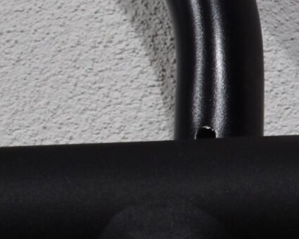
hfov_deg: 7.9
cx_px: 684
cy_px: 327
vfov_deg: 6.7
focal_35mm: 230
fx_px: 2035
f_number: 5.6
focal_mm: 27
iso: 320
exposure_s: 1/125
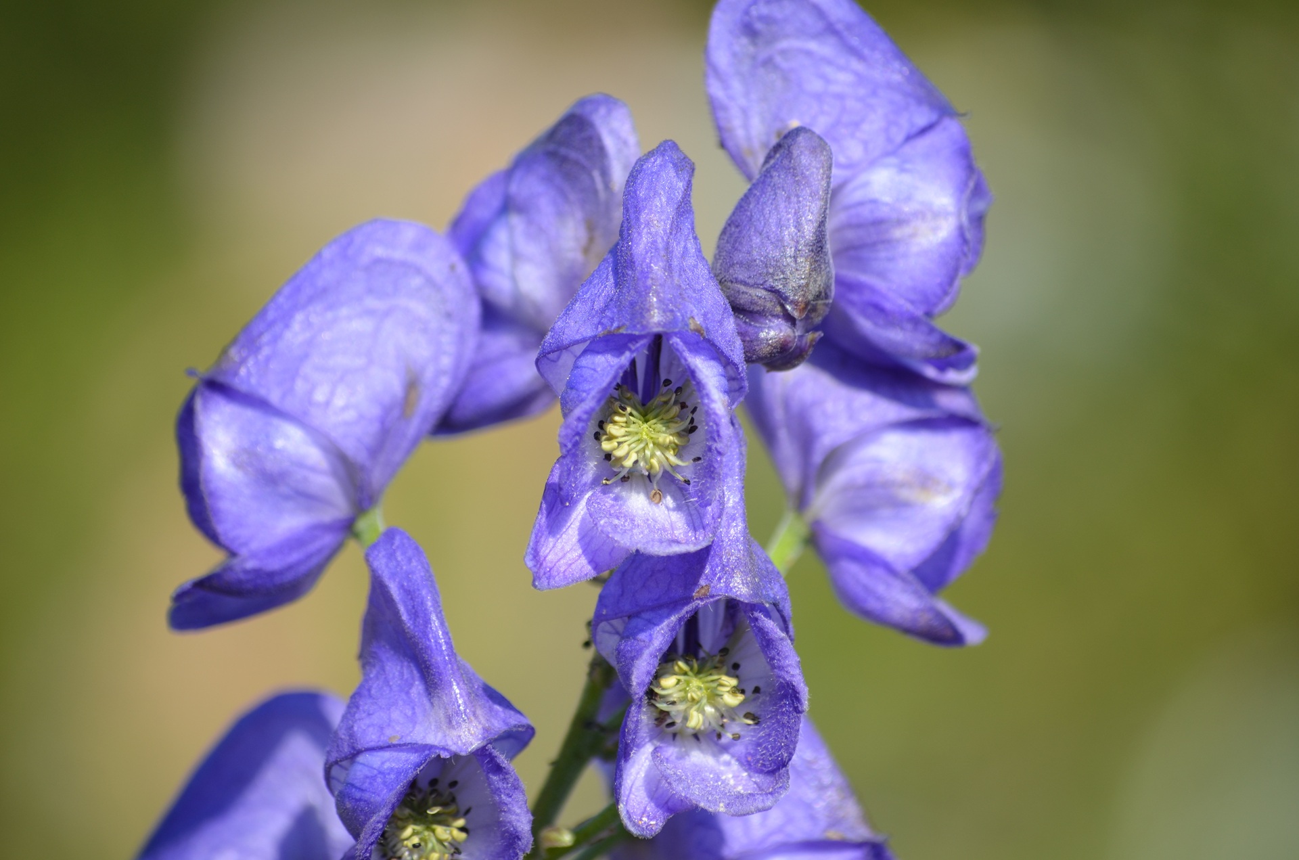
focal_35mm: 240
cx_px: 650
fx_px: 8641
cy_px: 430
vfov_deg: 5.7
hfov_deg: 8.6
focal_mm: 160
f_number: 5.6
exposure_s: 1/500
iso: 200
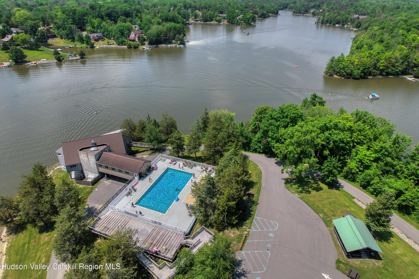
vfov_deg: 57.2
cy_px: 140
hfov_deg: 78.6
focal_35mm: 22
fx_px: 256
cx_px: 210
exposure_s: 1/1600
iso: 140
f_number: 2.8
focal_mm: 8.38
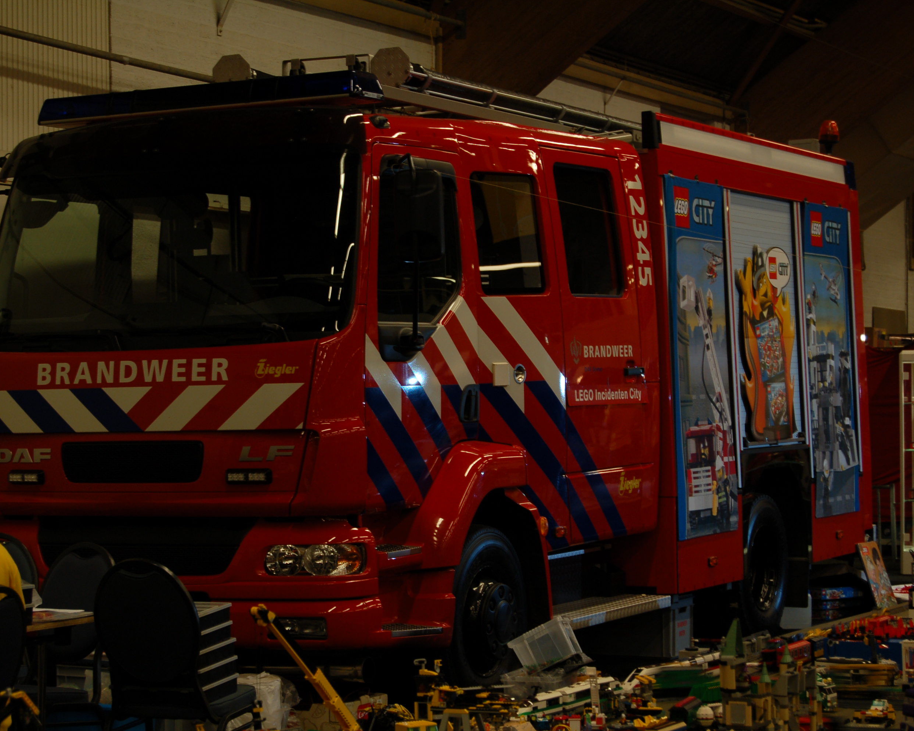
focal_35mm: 85
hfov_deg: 22.5
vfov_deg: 18.1
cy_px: 366
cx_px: 382
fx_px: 2299
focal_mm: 50
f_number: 5.6
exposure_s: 1/13
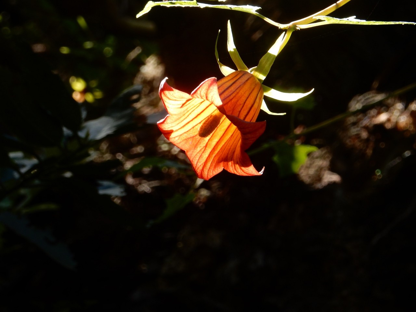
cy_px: 156
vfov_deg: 9.1
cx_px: 208
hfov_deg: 12.0
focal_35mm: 164
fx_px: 1971
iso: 125
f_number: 6
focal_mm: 29.2
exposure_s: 1/50
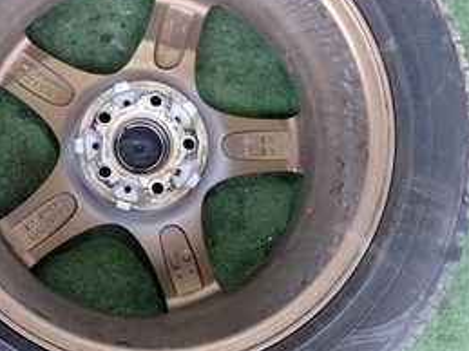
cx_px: 134
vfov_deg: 25.2
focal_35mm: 58
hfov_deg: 32.8
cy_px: 150
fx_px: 785
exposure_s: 1/60
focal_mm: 4.5
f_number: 2
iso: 200
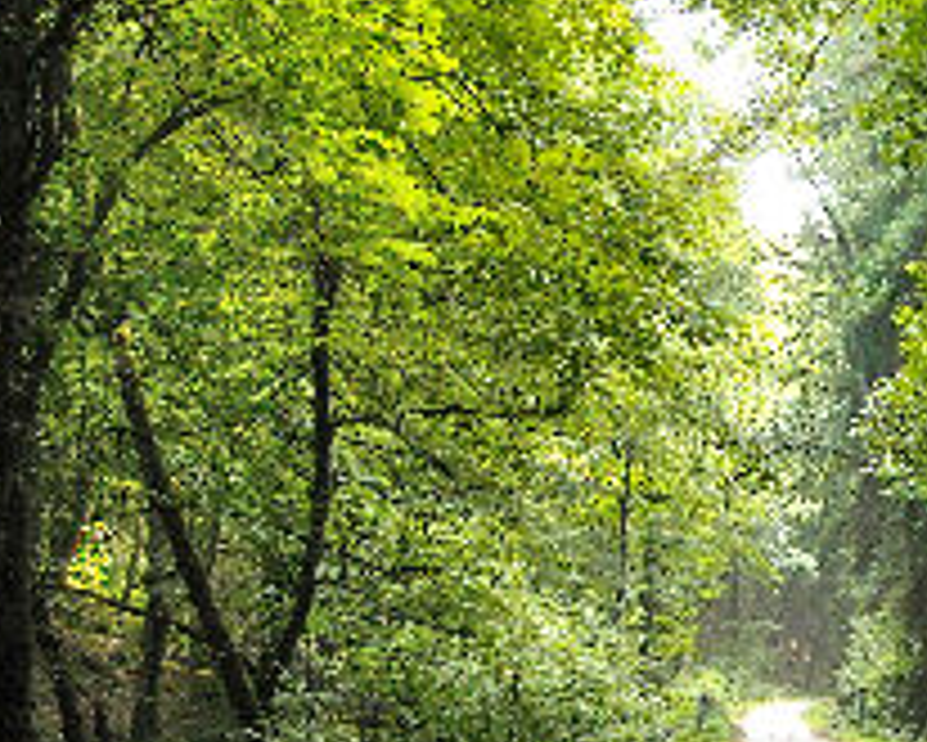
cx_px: 765
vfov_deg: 18.5
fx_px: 2278
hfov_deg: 22.6
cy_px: 461
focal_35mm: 83
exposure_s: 1/100
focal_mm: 5.7
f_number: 2.8
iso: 400
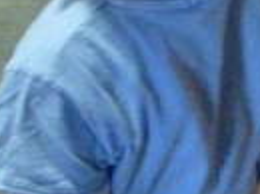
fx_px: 1155
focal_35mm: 154
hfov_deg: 12.3
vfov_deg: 8.9
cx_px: 368
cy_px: -240
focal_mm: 4.5
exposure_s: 1/10
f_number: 3.1
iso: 800
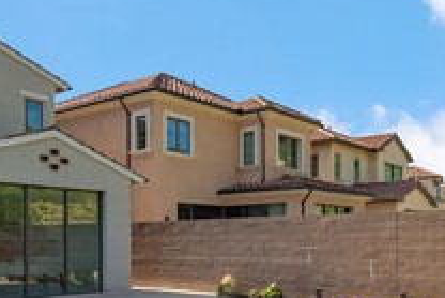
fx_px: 532
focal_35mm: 43
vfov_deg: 30.2
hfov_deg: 45.2
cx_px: 265
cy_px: 254
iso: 200
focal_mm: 14
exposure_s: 1/400
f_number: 10
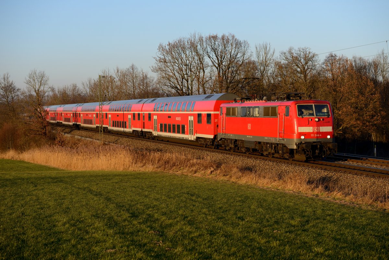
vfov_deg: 19.5
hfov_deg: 28.8
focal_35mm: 70
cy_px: 130
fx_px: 756
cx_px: 194
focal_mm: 70
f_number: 5
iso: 320
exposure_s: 1/1600
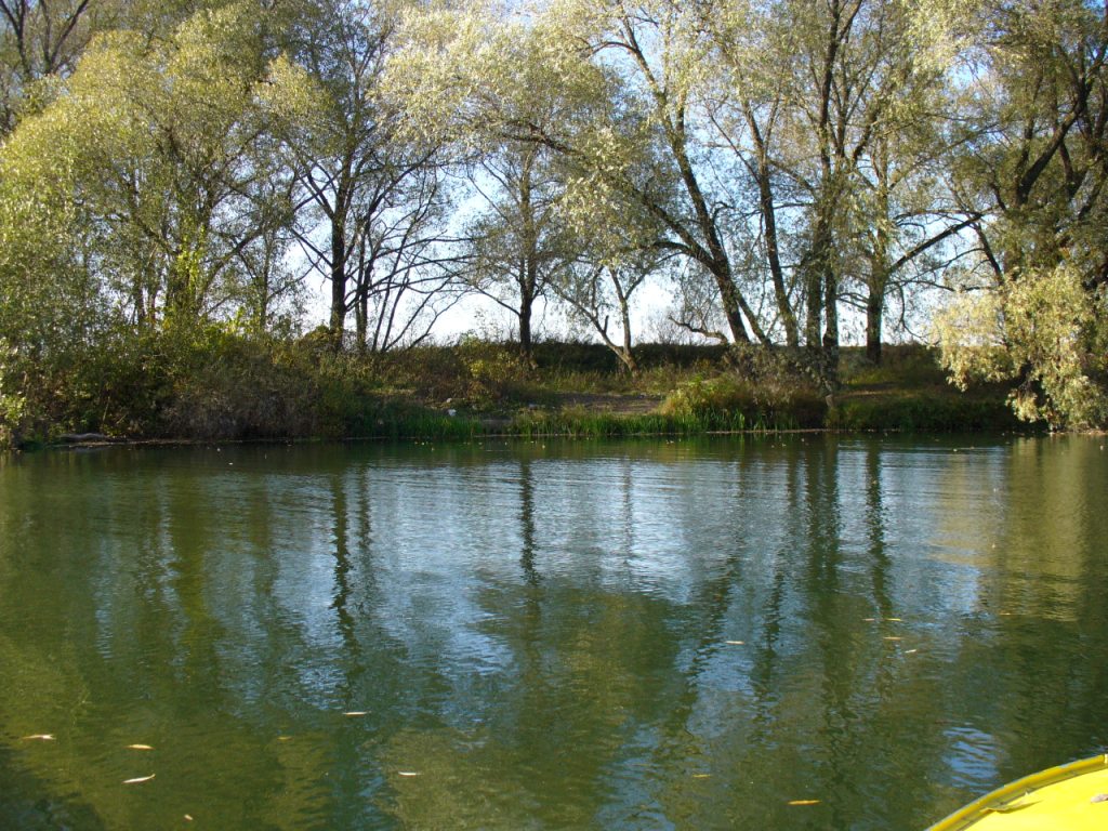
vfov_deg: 38.7
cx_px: 554
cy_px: 416
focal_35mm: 37
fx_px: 1184
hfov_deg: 50.1
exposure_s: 1/320
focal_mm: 6.1
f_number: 2.8
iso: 80
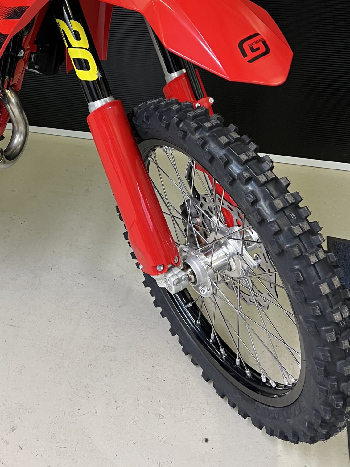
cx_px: 73
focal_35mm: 44
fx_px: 593
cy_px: 82
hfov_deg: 32.1
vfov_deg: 40.8
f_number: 1.5
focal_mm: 5.7
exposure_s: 1/50
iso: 160
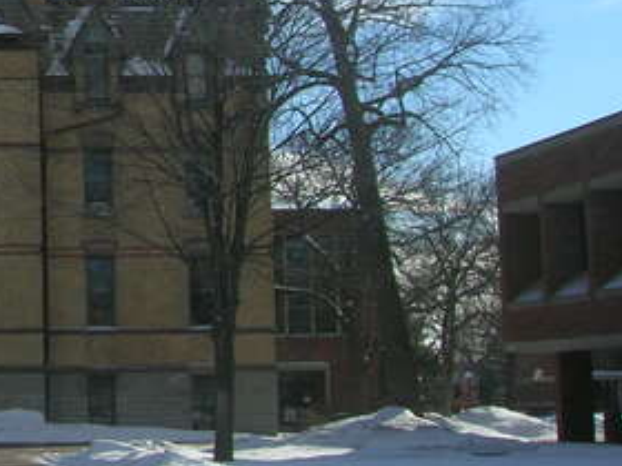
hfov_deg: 18.3
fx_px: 1743
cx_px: -262
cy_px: 84
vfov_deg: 15.1
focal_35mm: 97
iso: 50
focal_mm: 5.7
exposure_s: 1/748
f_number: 4.9
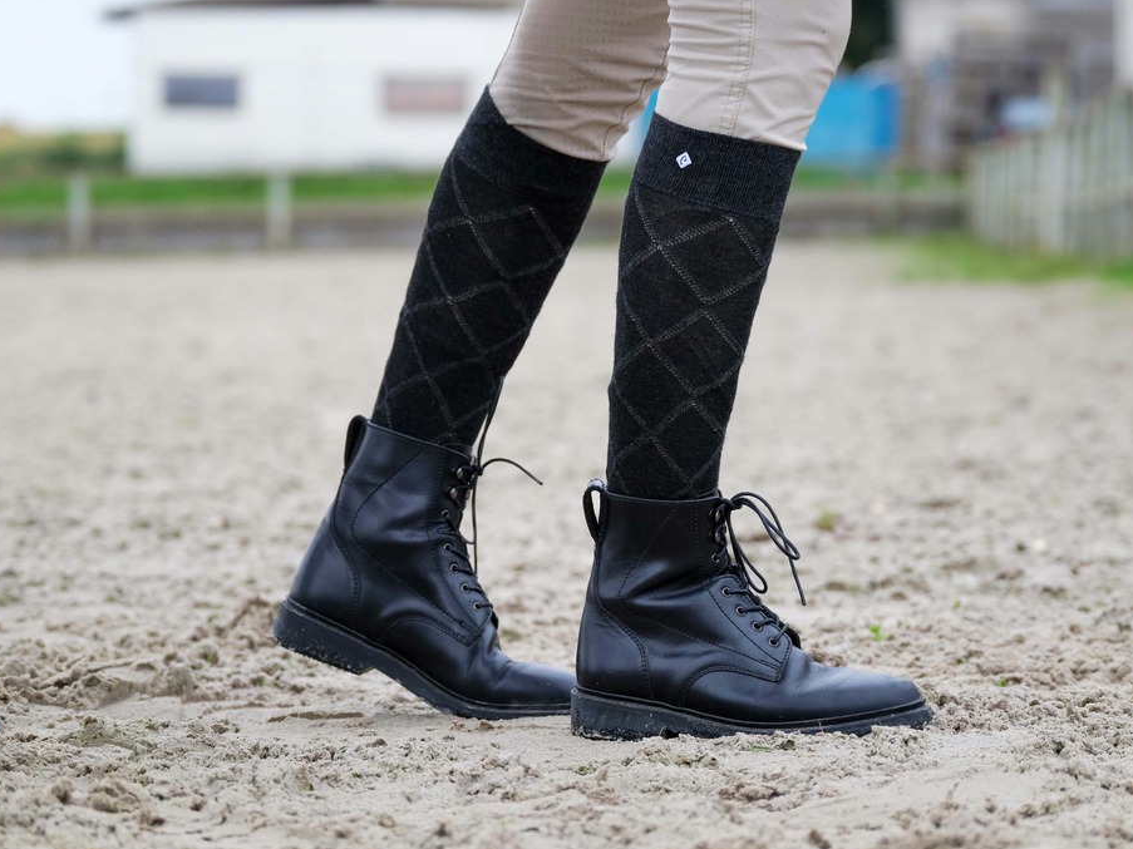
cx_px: 588
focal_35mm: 145
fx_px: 4745
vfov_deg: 10.2
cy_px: 423
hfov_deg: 13.6
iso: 1250
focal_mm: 88.8
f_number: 4
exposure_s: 1/500
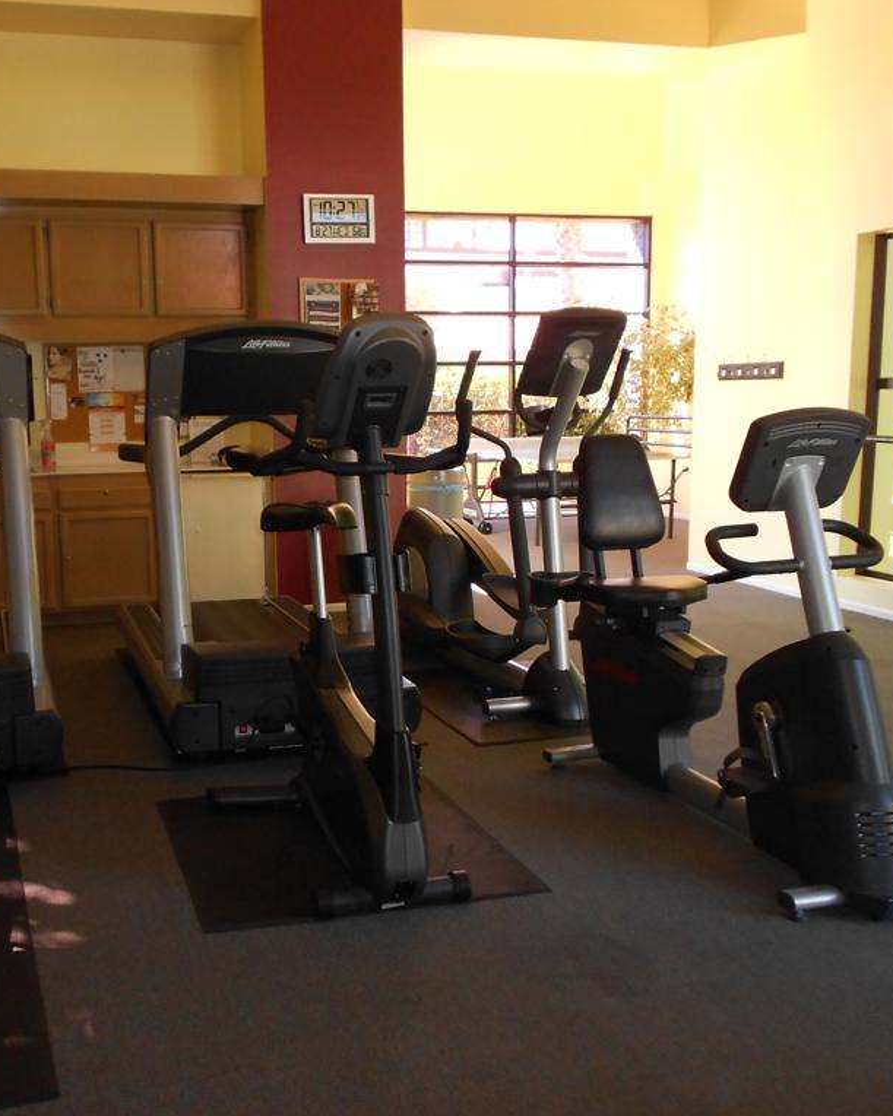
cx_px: 330
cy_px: 557
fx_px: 1123
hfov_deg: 43.0
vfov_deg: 52.8
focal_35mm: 34
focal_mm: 4.6
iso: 200
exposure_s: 1/25
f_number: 3.2
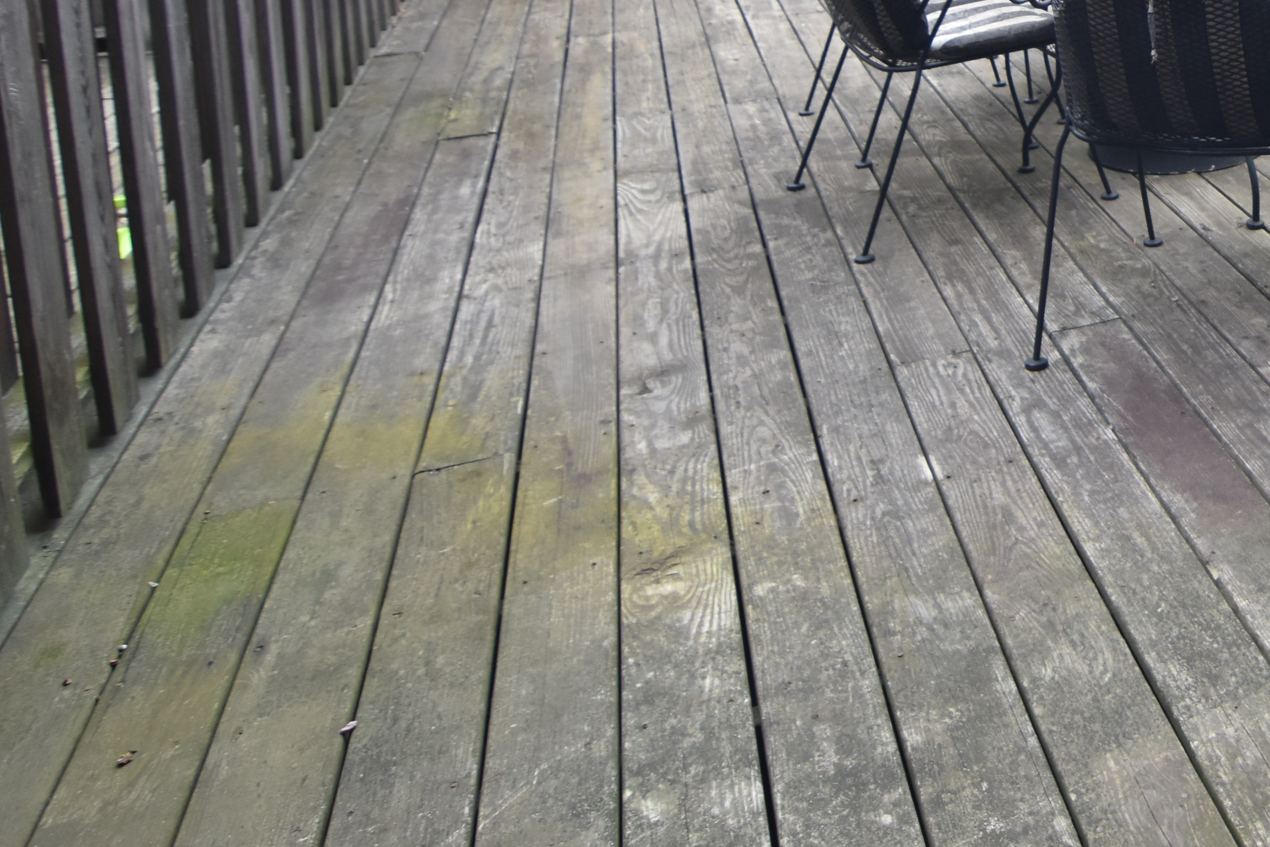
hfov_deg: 40.4
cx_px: 1409
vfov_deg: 31.6
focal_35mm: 38
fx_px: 1346
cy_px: -47
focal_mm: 11
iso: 400
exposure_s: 1/60
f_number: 4
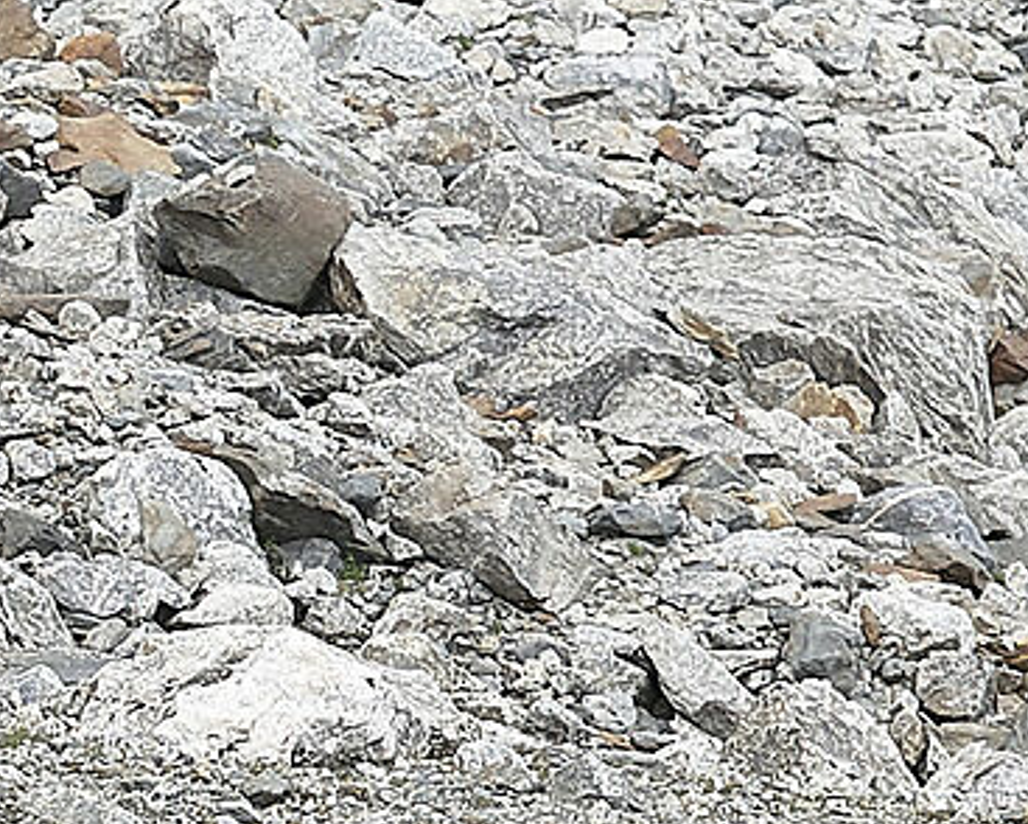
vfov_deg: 3.4
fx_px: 14033
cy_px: 1027
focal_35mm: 461
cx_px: -417
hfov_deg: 4.2
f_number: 5.6
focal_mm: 50
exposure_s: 1/320
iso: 100
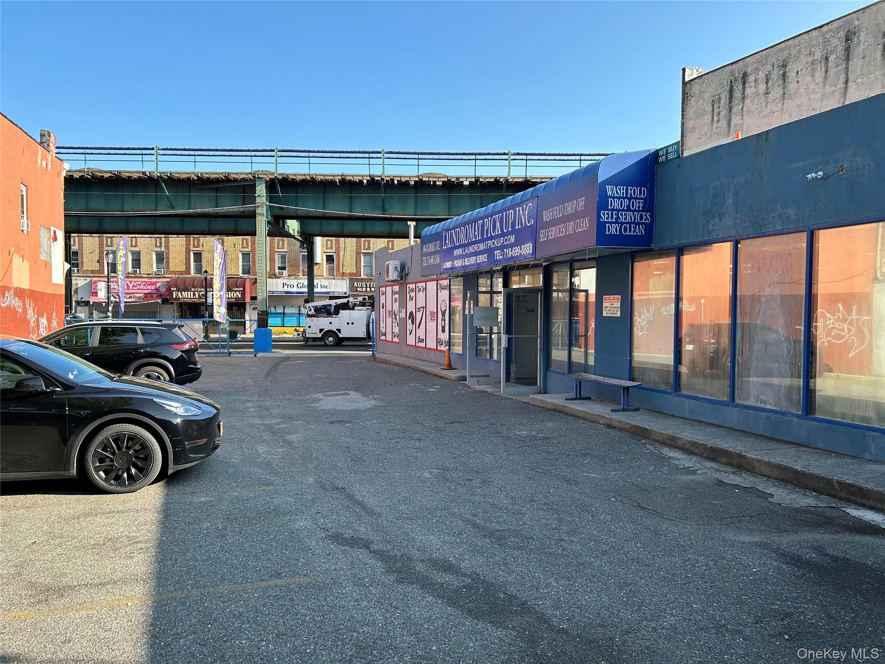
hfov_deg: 67.3
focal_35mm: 26
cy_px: 332
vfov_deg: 53.1
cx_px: 442
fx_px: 665
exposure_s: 1/1100
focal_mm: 5.7
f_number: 1.5
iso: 50
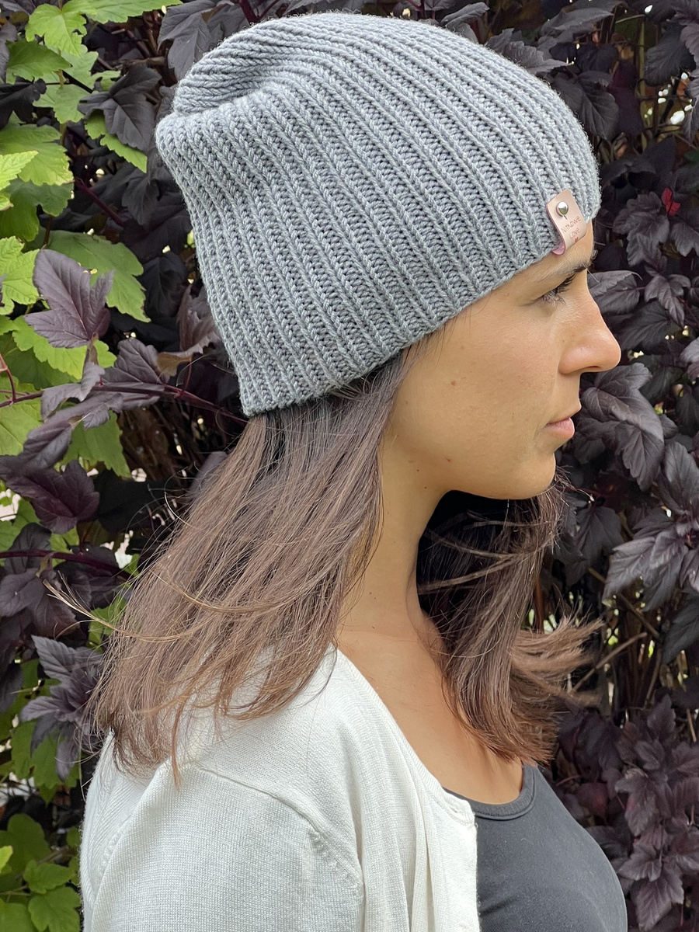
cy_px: 466
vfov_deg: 25.3
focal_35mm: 77
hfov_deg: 19.1
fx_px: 2073
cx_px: 350
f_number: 2.8
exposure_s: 1/99
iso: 32
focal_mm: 9
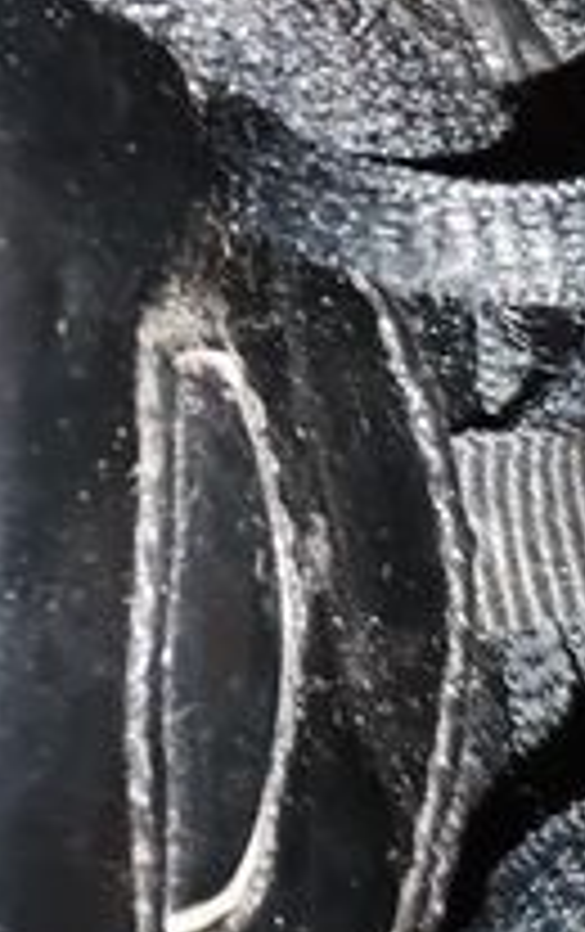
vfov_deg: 14.8
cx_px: -410
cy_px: -356
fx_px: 3381
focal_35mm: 133
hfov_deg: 9.5
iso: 1227
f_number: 1.8
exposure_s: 1/25
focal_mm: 4.75
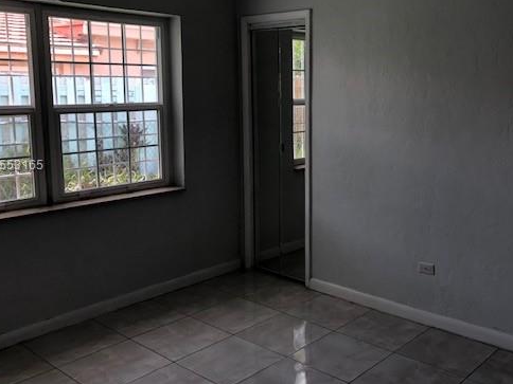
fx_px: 548
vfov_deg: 38.6
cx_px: 313
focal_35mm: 37
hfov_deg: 49.8
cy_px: 166
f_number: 1.8
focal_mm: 3.99
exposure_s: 1/120
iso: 32
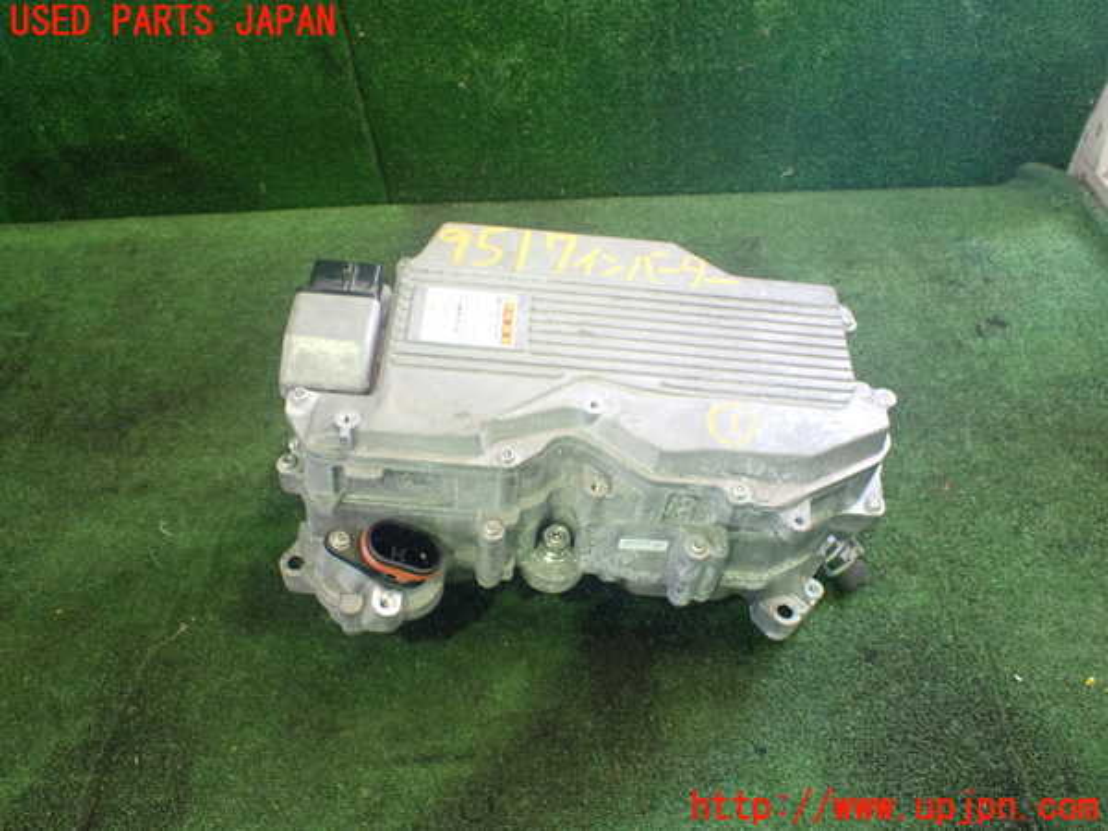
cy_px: 416
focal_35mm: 30
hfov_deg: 60.0
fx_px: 960
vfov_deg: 46.8
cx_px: 554
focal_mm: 5.4
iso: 800
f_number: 2.3
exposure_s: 1/40
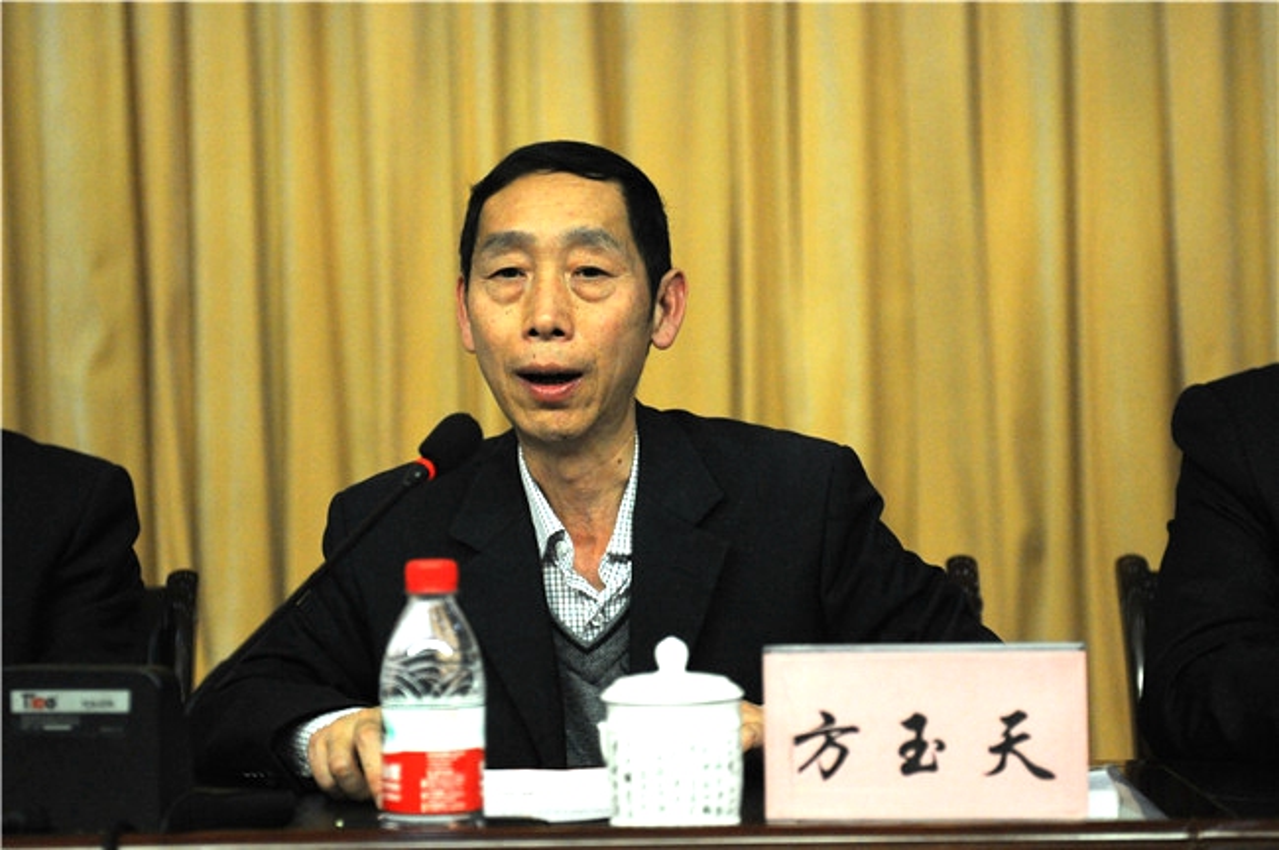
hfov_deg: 28.9
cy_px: 425
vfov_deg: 19.4
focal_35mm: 70
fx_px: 2484
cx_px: 640
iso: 3200
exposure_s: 1/1600
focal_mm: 70
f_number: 2.8
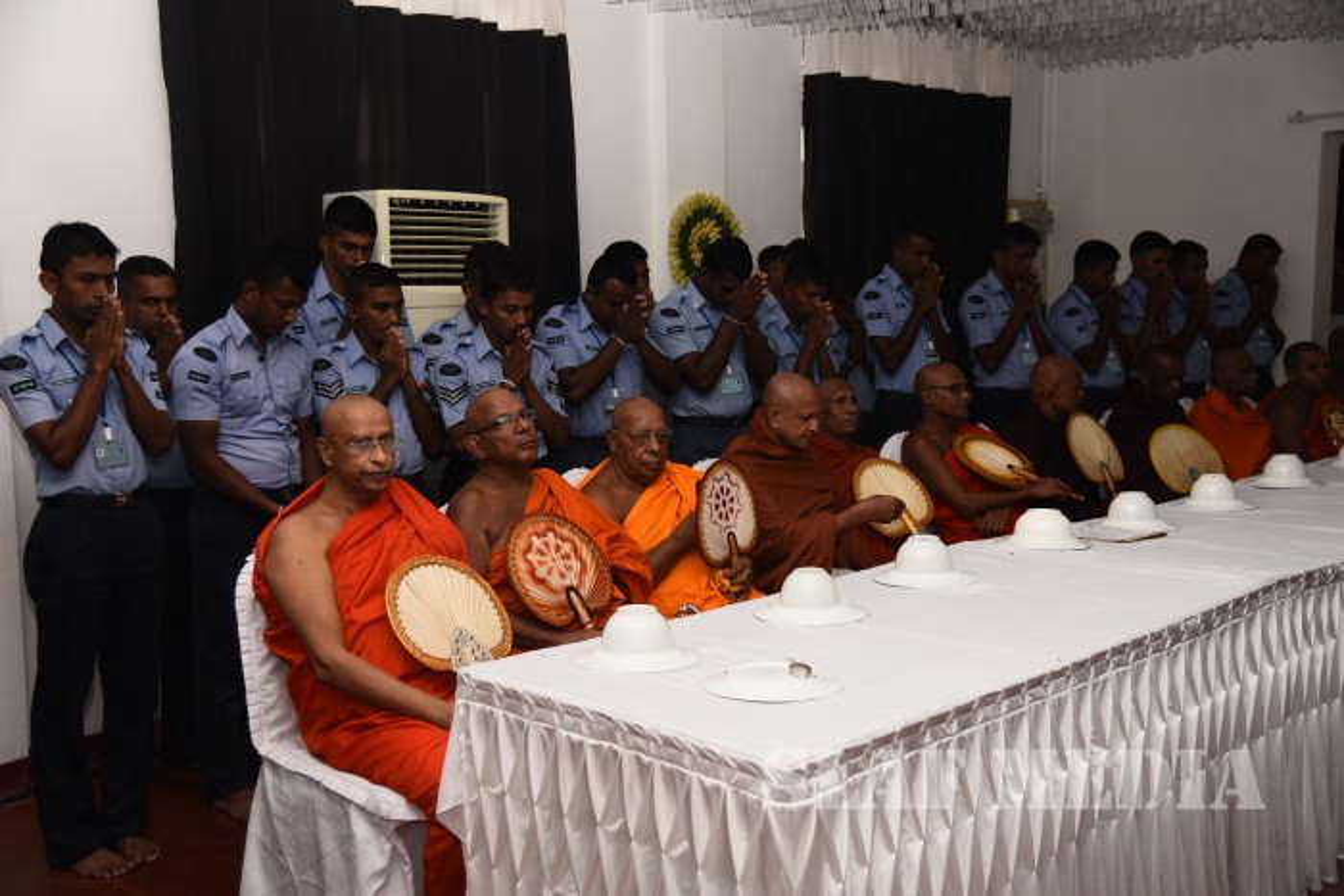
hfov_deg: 50.7
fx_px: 1419
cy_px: 448
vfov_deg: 35.1
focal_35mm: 38
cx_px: 672
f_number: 4
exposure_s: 1/125
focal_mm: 38
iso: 320
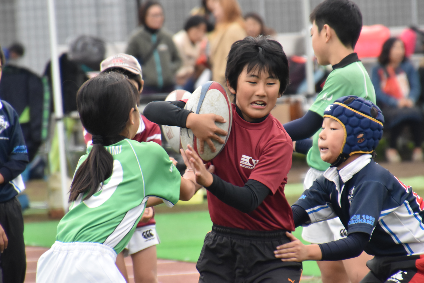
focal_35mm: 510
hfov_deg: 4.0
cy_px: 142
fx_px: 6011
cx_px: 212
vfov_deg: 2.7
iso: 1250
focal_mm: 340
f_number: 9
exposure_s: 1/500
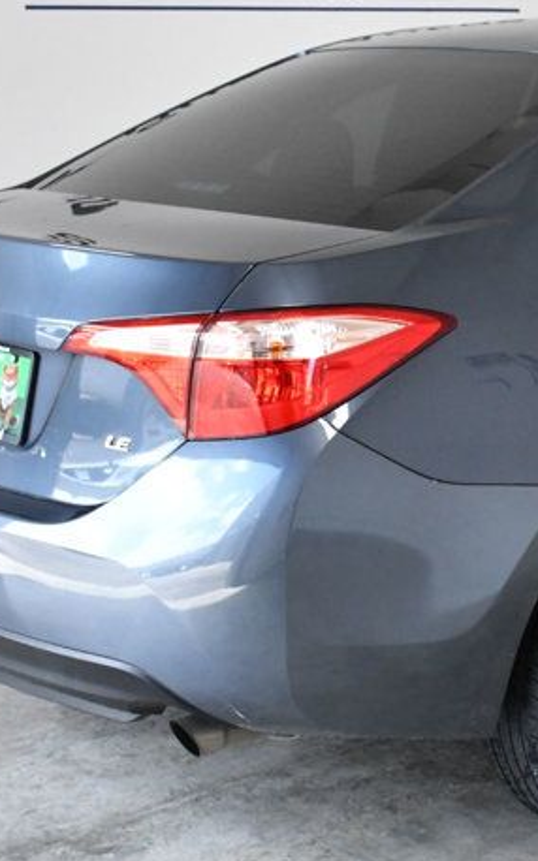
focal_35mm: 82
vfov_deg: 25.2
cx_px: 604
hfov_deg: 15.5
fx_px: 1925
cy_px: 427
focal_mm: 24
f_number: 10
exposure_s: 1/400
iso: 2500
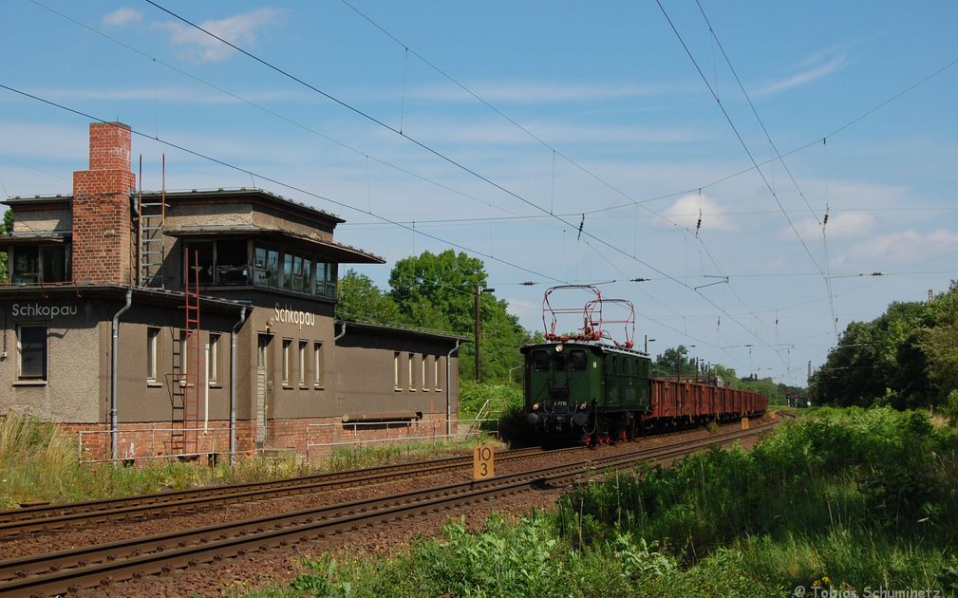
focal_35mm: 62
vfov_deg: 20.9
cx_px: 478
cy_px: 287
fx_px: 1618
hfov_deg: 33.0
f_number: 9
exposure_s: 1/500
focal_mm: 40
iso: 200
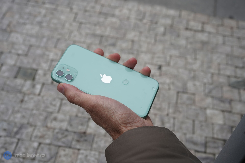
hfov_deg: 36.2
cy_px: 82
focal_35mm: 55
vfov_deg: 24.6
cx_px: 122
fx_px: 374
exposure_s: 1/250
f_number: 7.1
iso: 200
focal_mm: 55
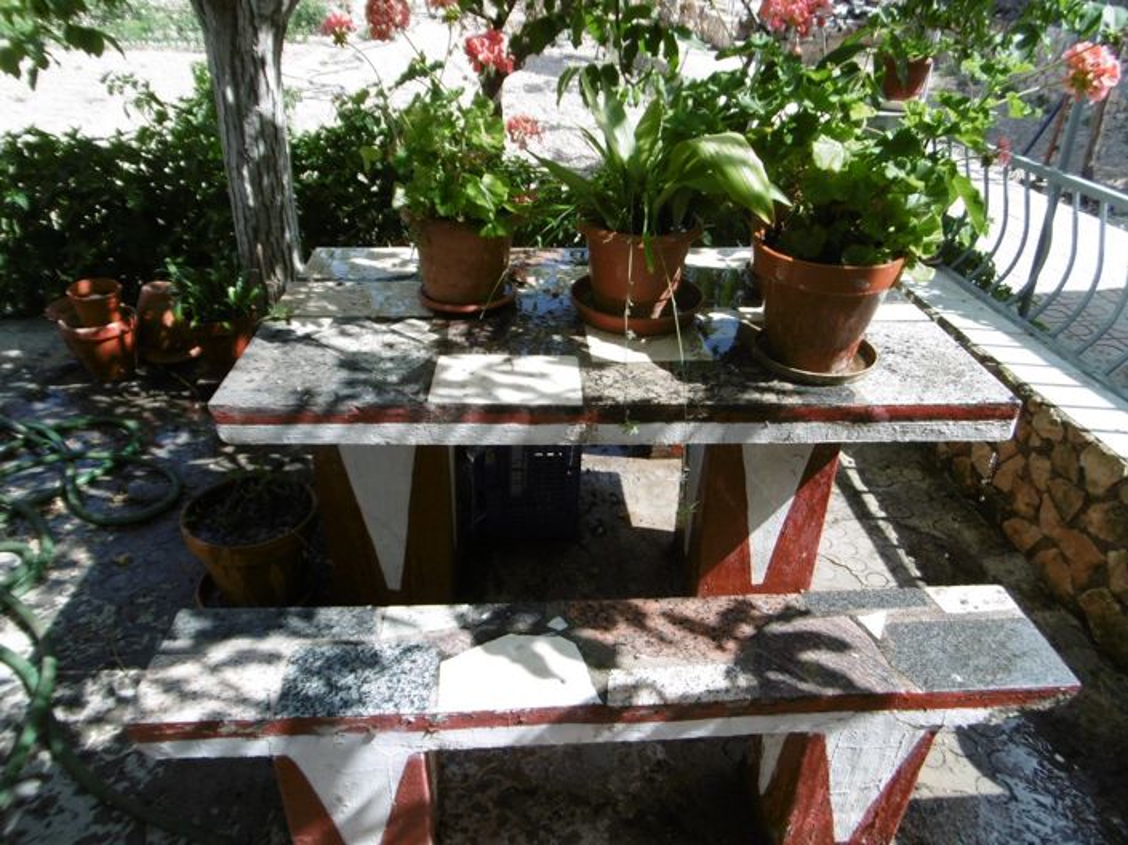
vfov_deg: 56.8
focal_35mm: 24
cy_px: 422
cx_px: 564
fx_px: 782
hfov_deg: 71.6
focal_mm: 4.3
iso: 100
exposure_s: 1/400
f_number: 3.1
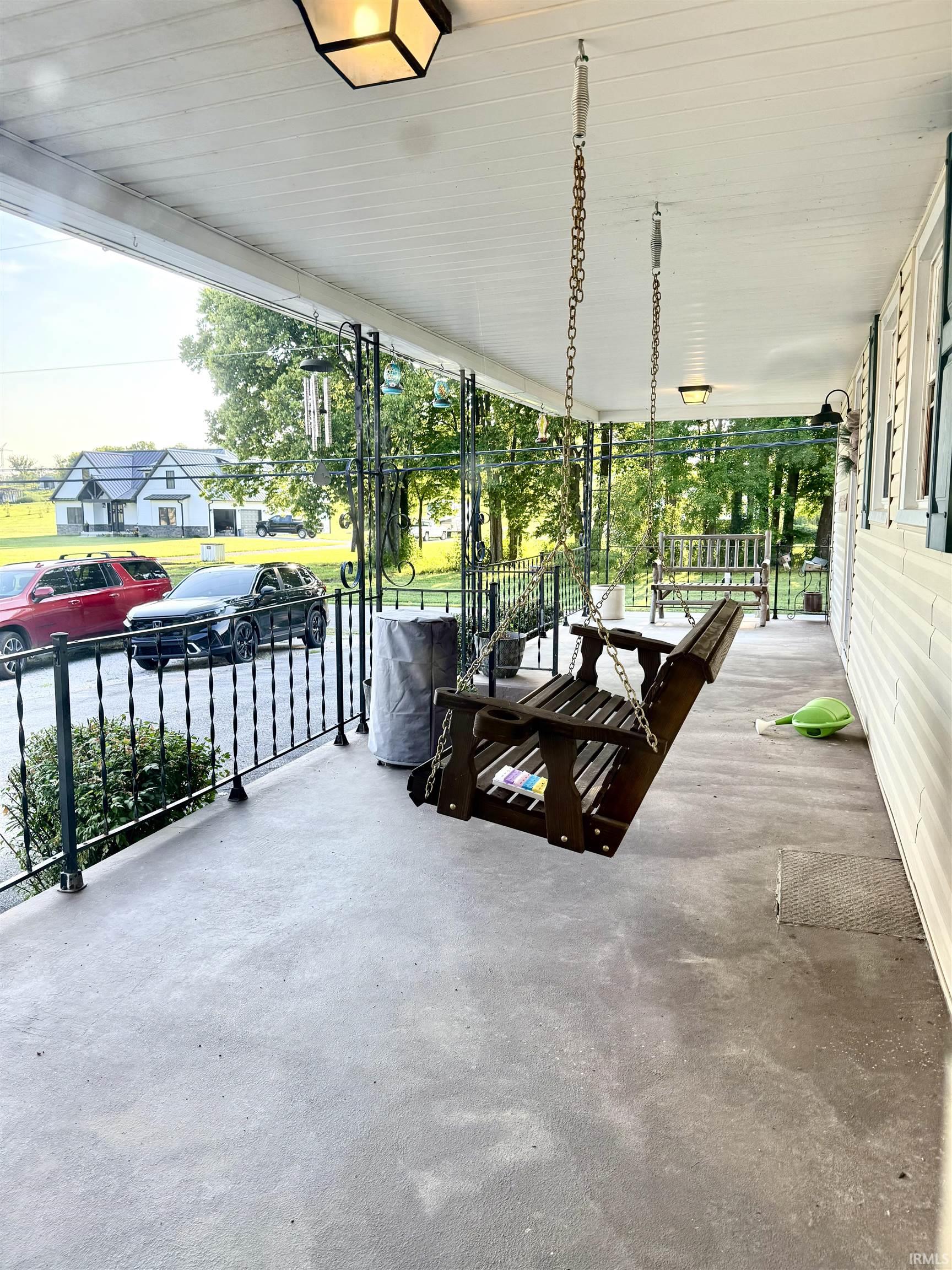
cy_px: 635
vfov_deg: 71.6
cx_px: 476
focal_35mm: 24
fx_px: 880
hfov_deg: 56.8
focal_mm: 6.76
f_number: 1.78
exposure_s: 1/393
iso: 100
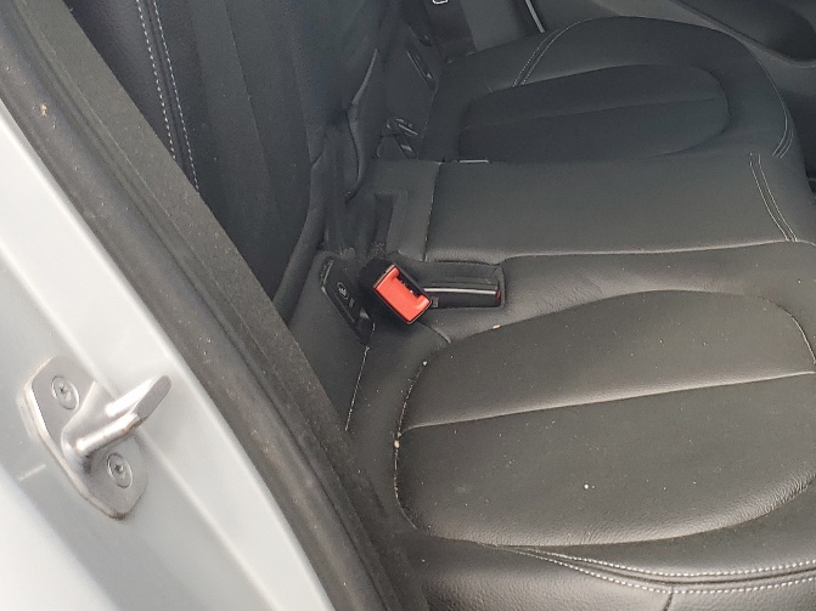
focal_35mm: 62
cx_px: 670
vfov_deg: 23.0
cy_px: 60
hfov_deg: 30.3
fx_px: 1461
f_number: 1.5
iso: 50
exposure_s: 1/286
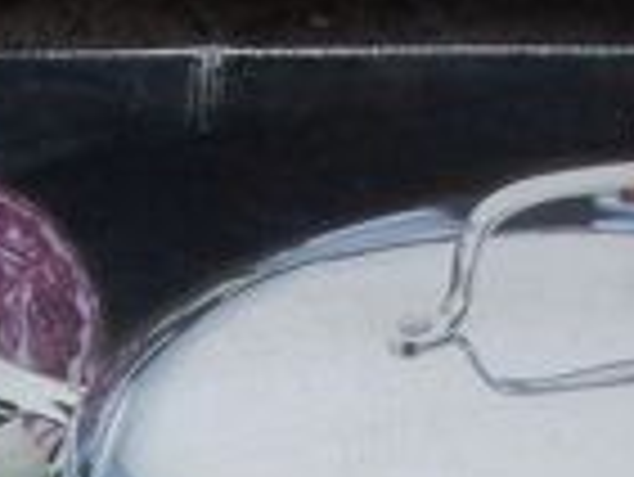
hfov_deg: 15.2
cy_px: 770
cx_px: 436
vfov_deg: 11.0
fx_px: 2365
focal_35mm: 129
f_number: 4.3
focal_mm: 6.2
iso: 64
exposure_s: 1/80
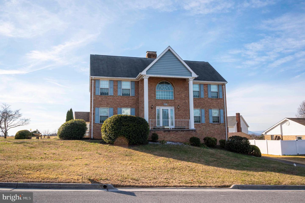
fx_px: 254
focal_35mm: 30
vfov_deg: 43.5
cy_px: 102
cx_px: 152
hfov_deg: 62.0
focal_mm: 30
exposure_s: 1/800
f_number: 14
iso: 1000
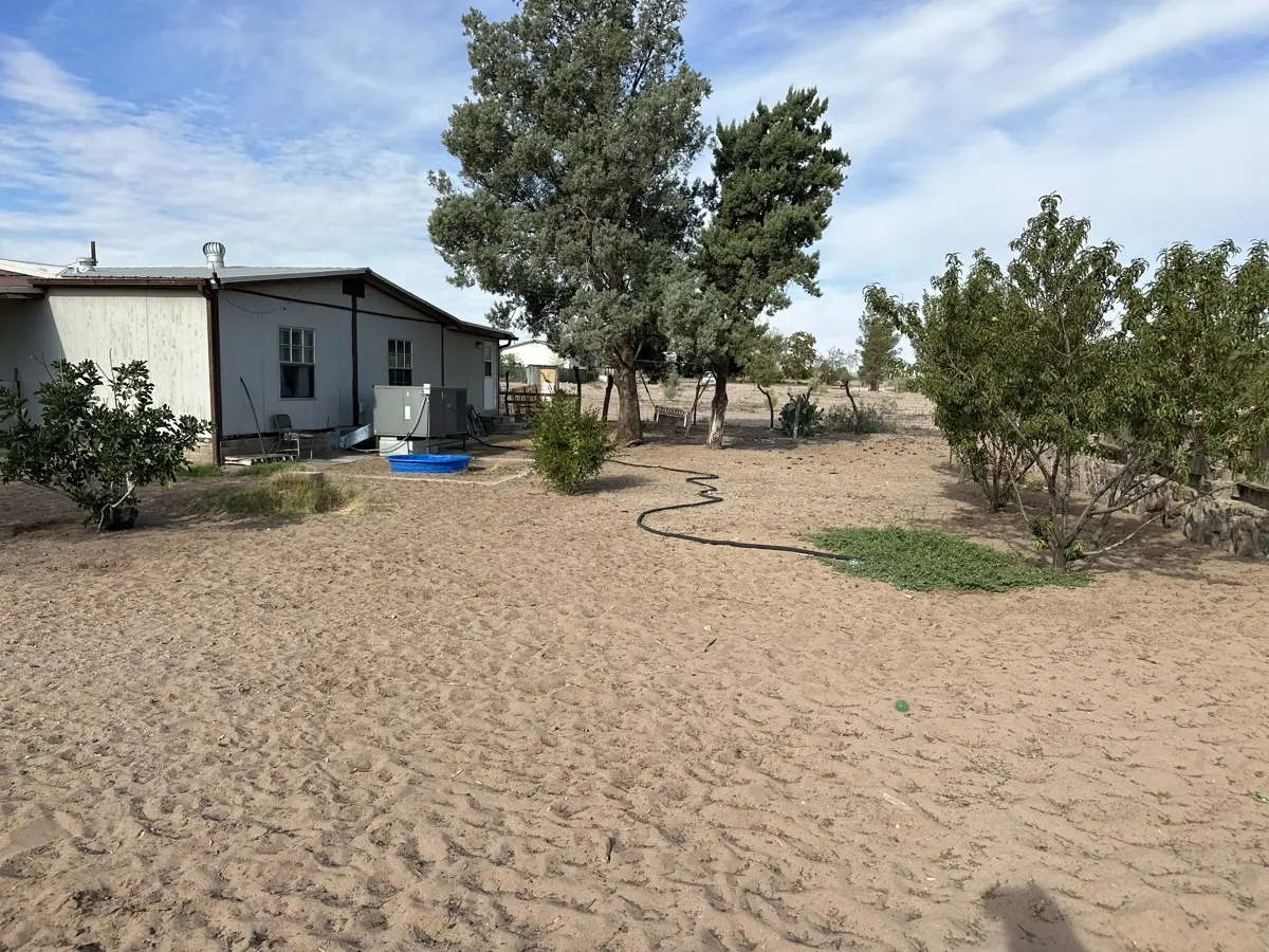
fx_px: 880
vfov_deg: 56.8
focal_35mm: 24
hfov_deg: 71.6
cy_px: 476
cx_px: 634
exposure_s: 1/3356
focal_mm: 6.86
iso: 80
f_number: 1.78
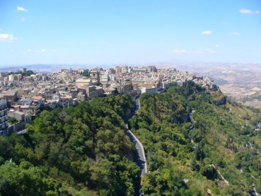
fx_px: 279
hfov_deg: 50.1
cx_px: 130
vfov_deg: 38.7
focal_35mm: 37
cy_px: 98
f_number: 5.6
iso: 80
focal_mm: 6.1
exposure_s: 1/250
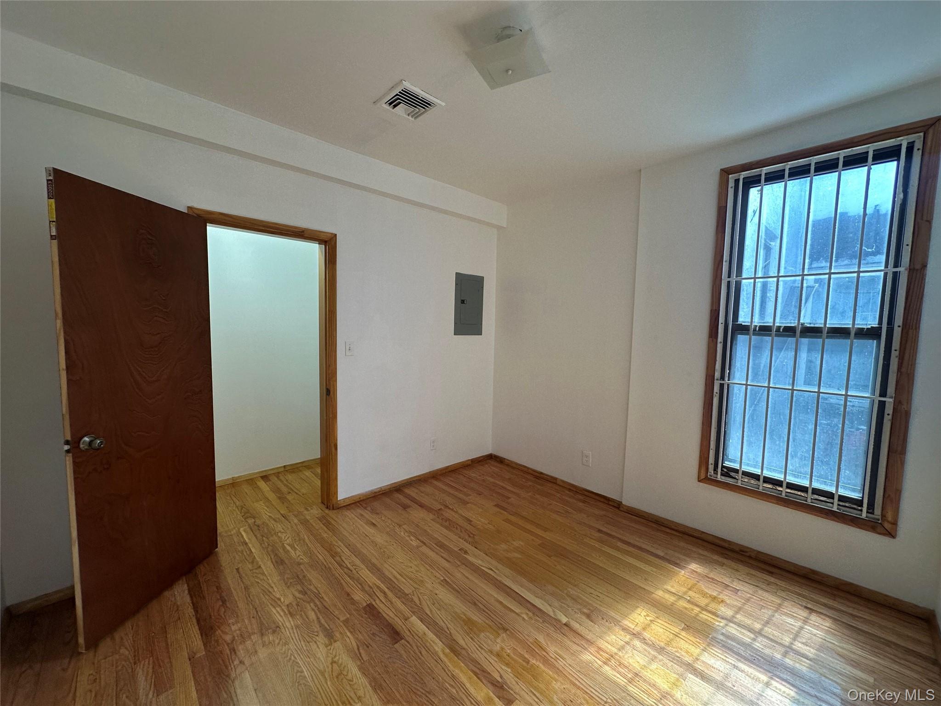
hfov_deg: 102.1
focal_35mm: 14
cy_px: 353
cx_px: 470
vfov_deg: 85.7
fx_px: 381
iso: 100
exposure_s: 1/120
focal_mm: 2.22
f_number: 2.2
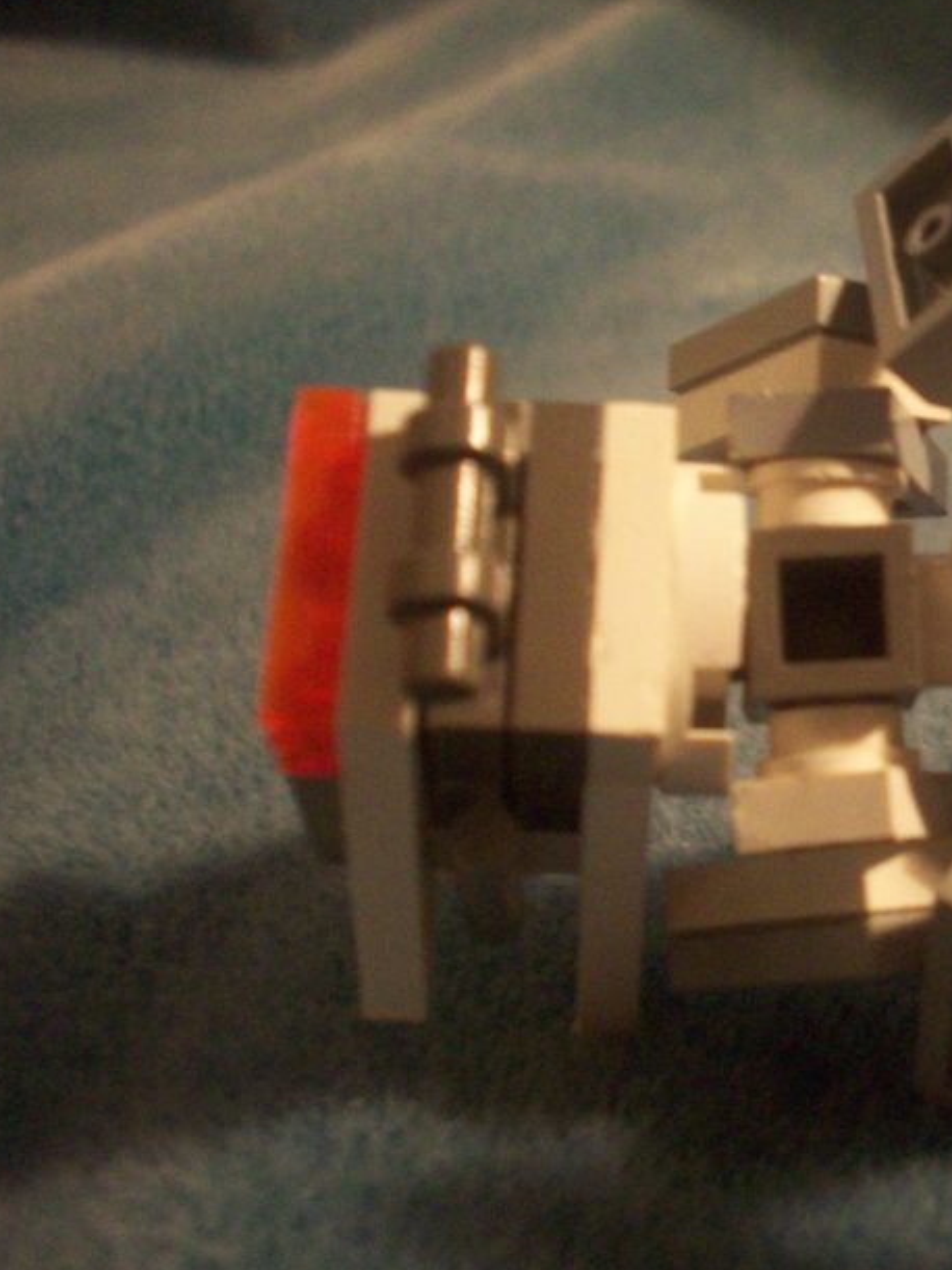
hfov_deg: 22.4
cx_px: 1039
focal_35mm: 62
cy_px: 605
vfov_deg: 31.2
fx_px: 2274
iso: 200
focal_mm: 6.2
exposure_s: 1/8
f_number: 2.8
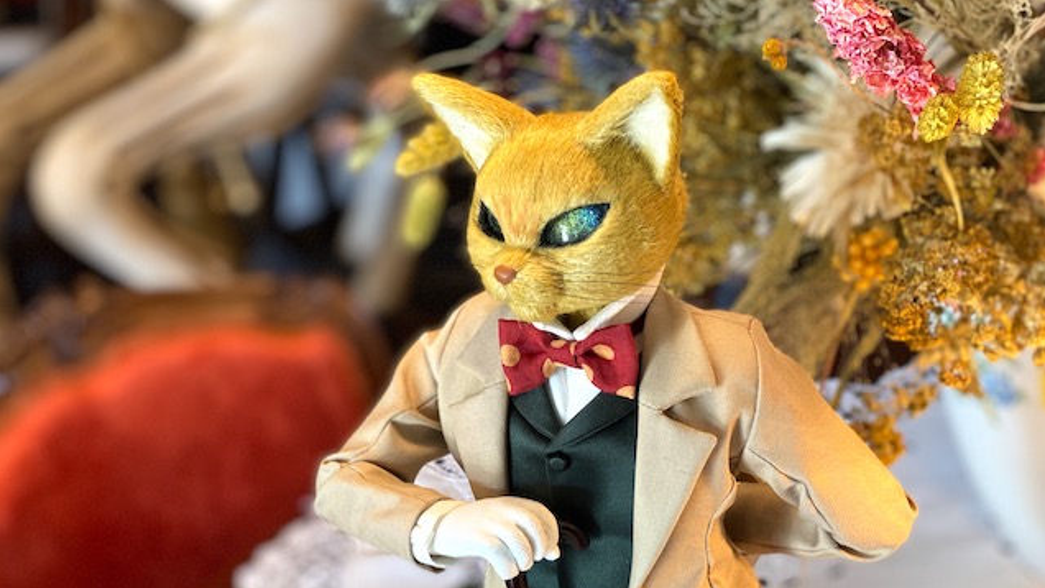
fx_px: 1580
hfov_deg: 36.6
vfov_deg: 21.1
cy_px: 366
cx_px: 524
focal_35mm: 57
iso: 250
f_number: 2
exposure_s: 1/40
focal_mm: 6
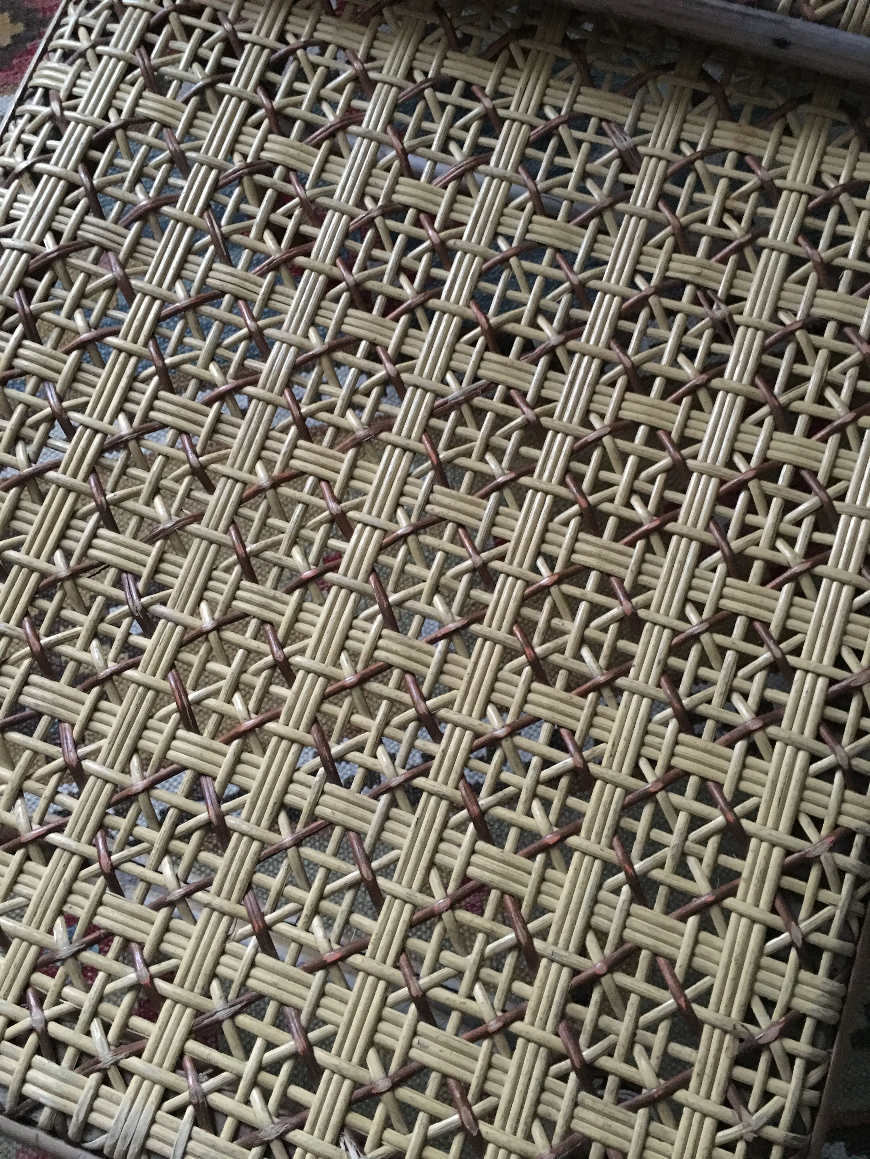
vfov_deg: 61.7
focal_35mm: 29
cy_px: 580
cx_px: 435
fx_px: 972
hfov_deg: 48.2
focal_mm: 4.15
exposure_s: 1/17
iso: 500
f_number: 2.2
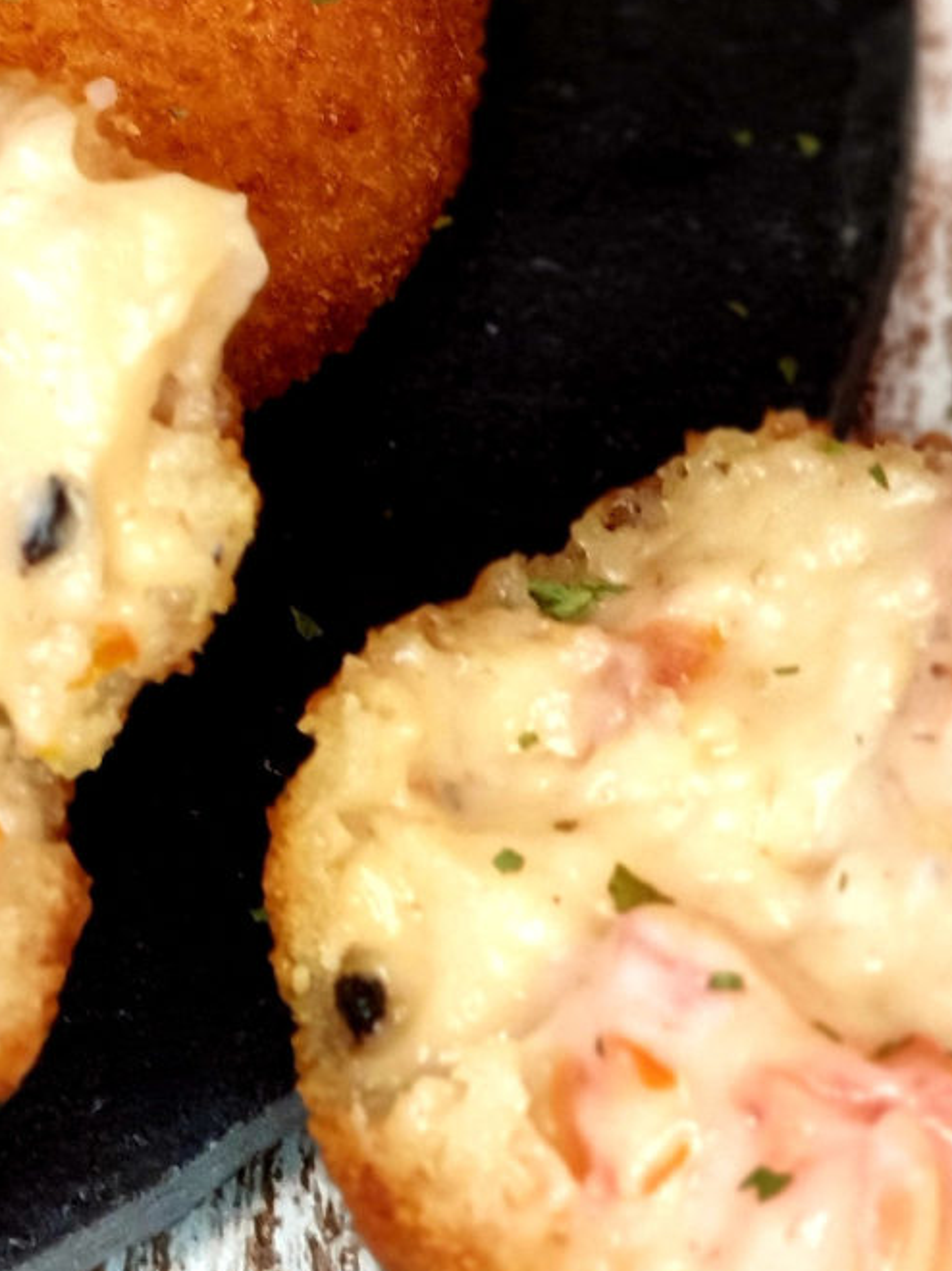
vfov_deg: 9.7
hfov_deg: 7.2
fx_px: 7410
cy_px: -104
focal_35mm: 202
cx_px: -468
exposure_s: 1/33
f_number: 2.4
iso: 100
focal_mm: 6
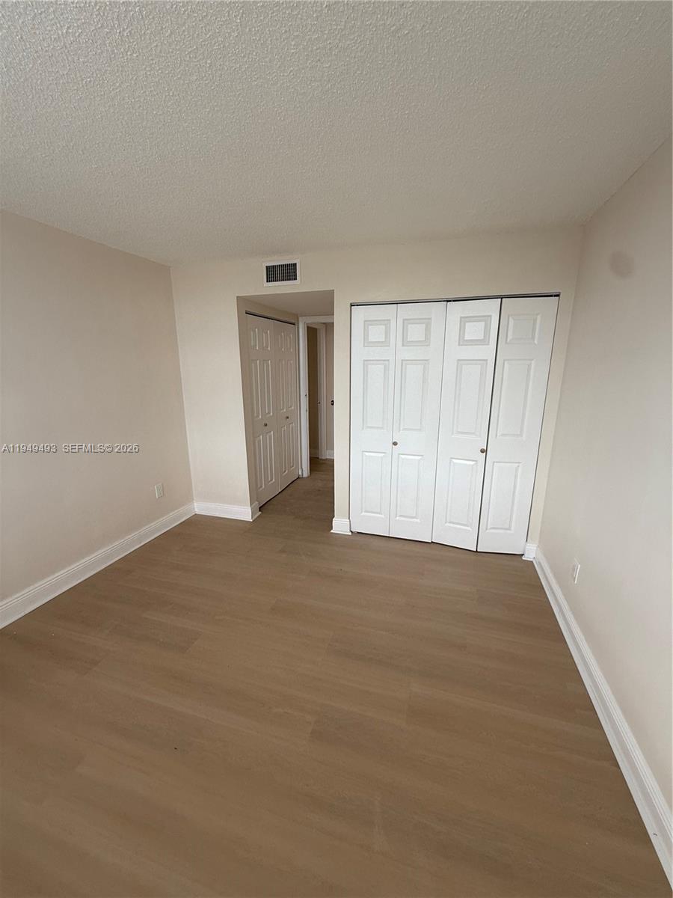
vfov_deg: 102.1
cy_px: 449
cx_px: 336
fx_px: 363
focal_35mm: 14
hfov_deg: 85.7
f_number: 2.2
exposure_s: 1/119
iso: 50
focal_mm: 2.22
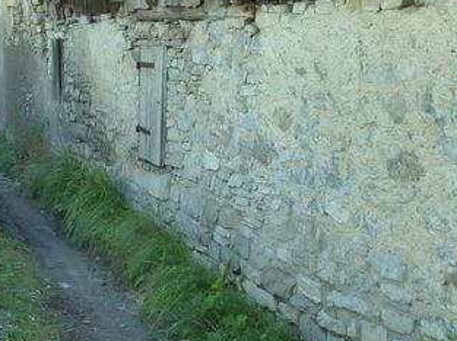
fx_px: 844
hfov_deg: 29.7
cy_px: 96
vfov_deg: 22.7
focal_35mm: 64
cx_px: 98
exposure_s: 1/50
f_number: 3.3
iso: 125
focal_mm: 4.1
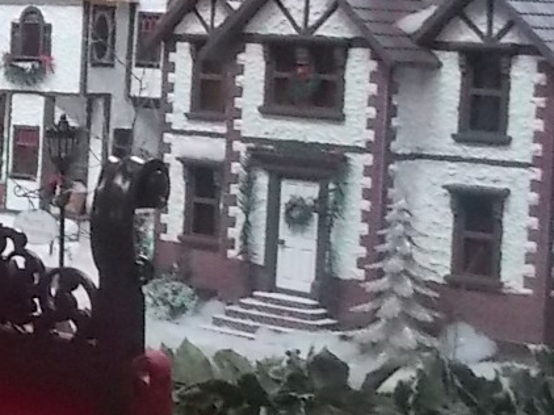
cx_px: -235
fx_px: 1759
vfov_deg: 13.4
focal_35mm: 110
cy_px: 120
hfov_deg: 16.5
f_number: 3.3
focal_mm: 4.1
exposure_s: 1/13
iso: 400
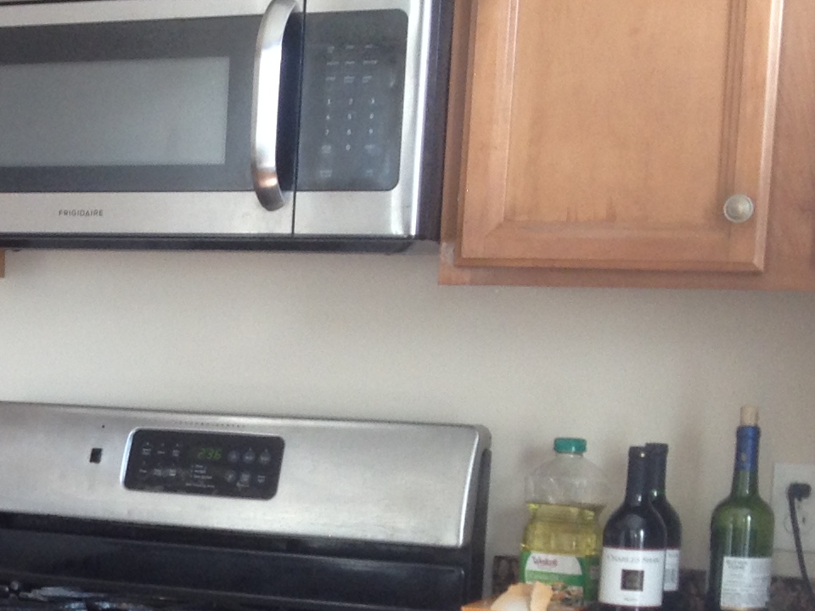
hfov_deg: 15.4
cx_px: -383
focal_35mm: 119
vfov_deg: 12.3
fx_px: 2802
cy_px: 582
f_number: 2.4
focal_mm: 4.28
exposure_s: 1/20
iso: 64
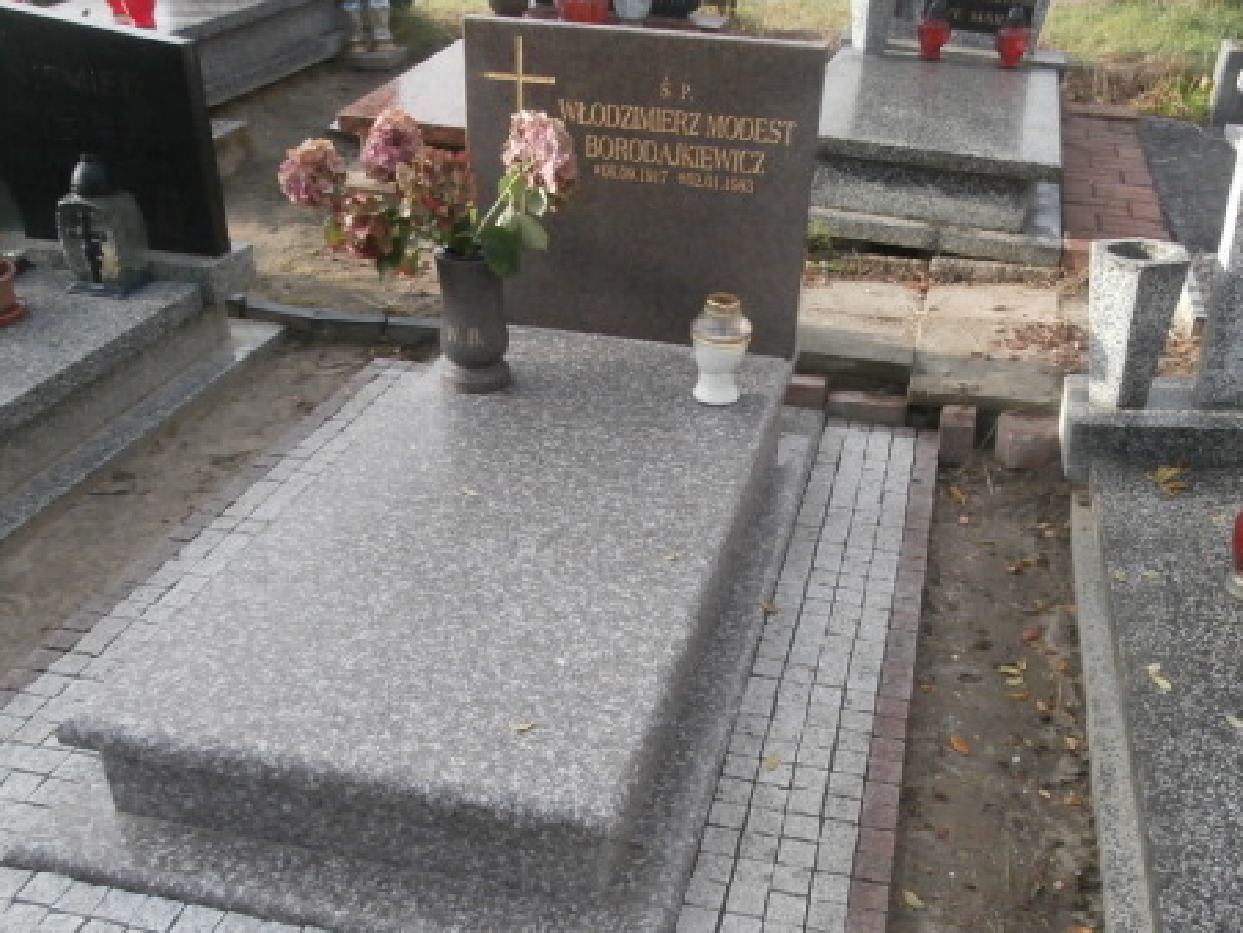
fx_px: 1221
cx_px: 671
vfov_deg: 41.4
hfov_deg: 53.9
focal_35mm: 34
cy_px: 603
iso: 400
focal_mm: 4.2
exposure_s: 1/200
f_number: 7.9
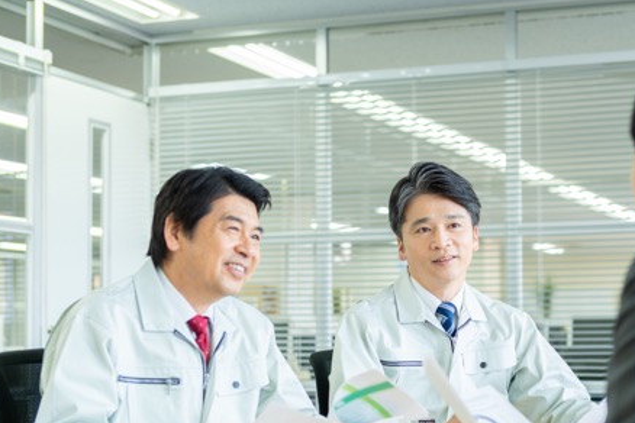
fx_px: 1288
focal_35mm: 73
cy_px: 282
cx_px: 454
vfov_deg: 18.6
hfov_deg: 27.4
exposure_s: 1/160
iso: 500
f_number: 3.2
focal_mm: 50
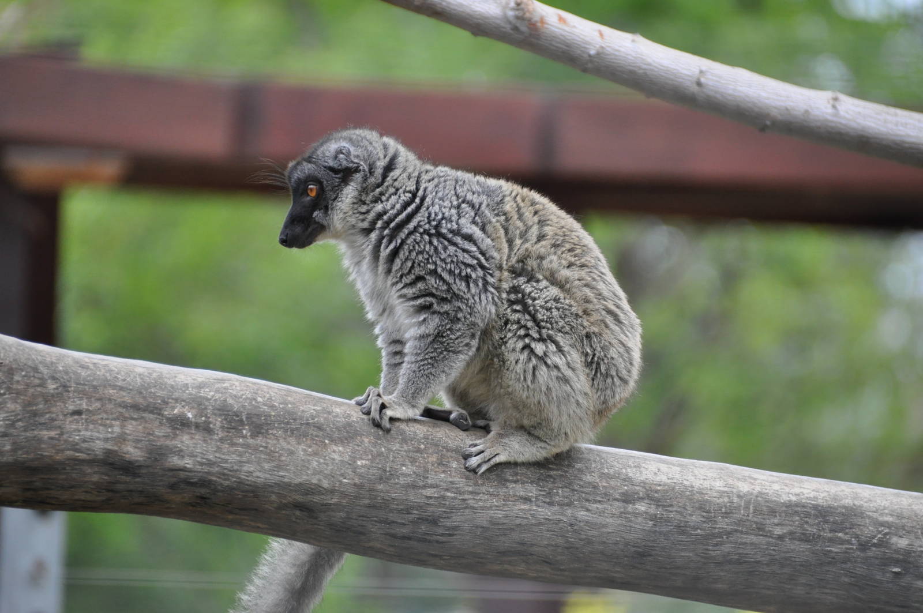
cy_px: 306
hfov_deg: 4.6
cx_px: 462
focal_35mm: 450
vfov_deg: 3.0
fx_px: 11524
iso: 1000
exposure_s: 1/500
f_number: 5.6
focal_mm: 300
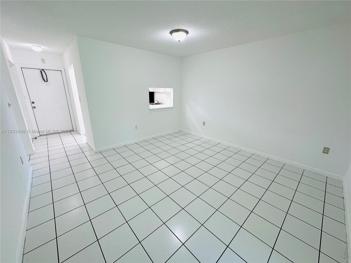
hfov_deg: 102.1
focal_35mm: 14
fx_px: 142
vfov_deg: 85.7
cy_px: 132
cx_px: 176
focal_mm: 2.22
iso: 125
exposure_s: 1/120
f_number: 2.2
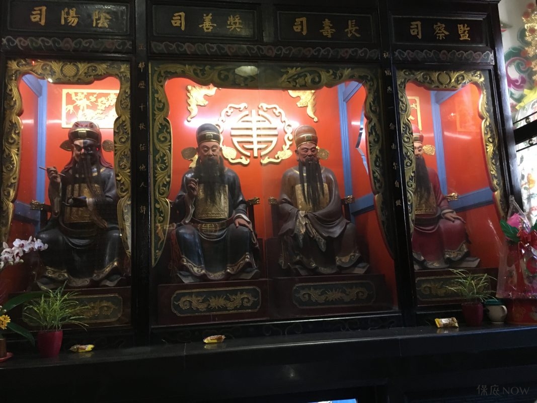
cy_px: 202
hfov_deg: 61.7
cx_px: 268
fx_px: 450
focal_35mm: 29
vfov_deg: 48.2
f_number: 2.2
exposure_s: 1/15
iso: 200
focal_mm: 4.15
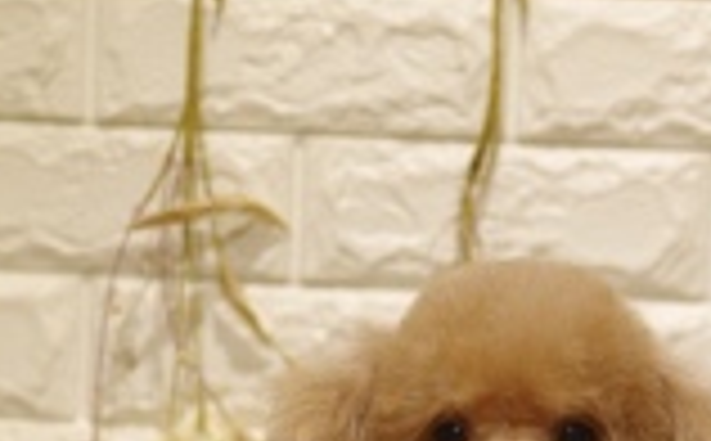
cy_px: 572
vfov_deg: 5.3
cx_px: 558
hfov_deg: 8.6
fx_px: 4699
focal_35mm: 243
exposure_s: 1/200
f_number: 4
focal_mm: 63
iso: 500
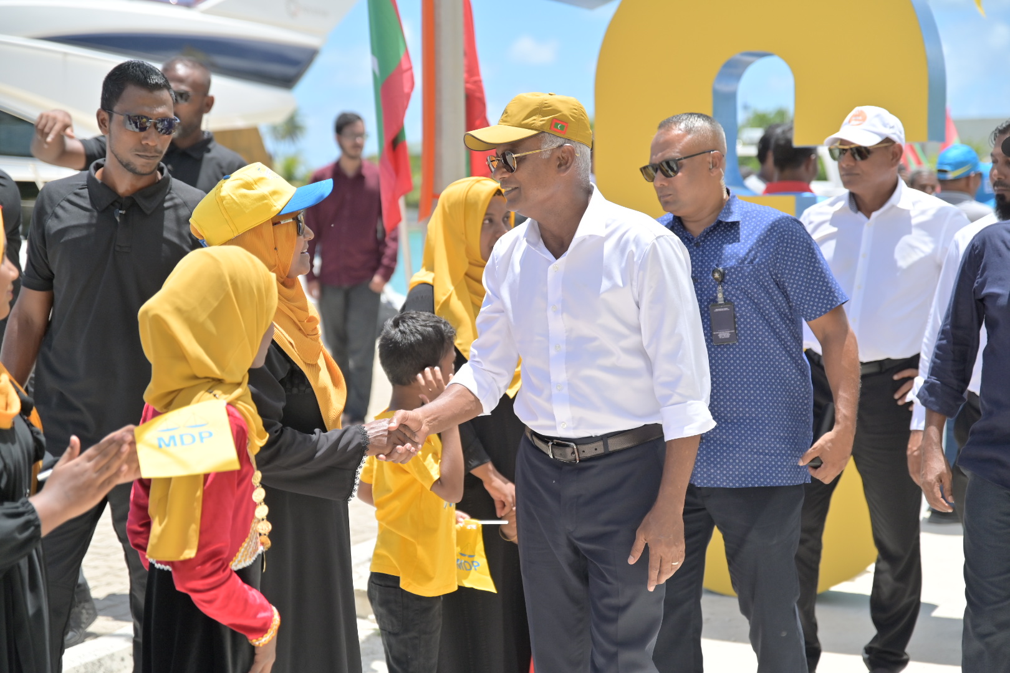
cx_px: 505
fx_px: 1852
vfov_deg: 20.6
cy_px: 336
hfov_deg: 30.5
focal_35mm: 66
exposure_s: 1/5000
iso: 320
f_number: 2.8
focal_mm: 66
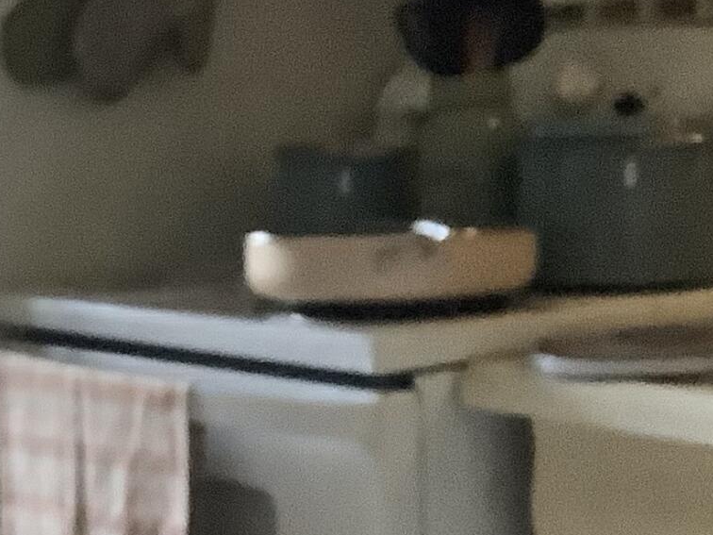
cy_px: 524
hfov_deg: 14.7
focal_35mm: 123
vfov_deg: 11.9
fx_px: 2533
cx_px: -419
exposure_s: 1/30
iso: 500
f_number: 2.4
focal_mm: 3.3
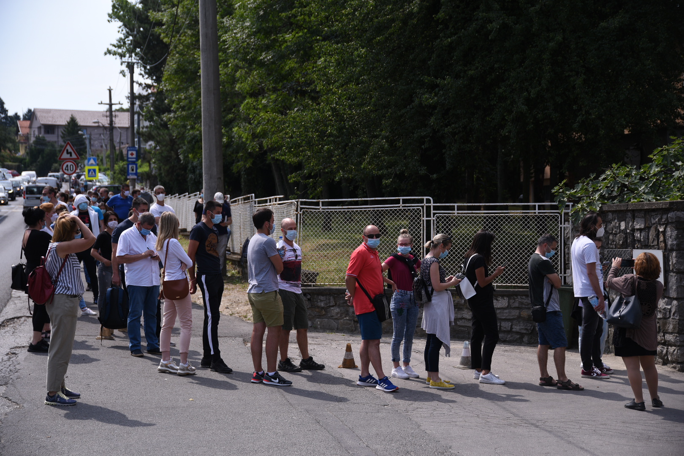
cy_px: 228
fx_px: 1178
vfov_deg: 21.9
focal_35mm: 62
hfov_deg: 32.4
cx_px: 342
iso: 160
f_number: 4
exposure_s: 1/1250
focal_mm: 62
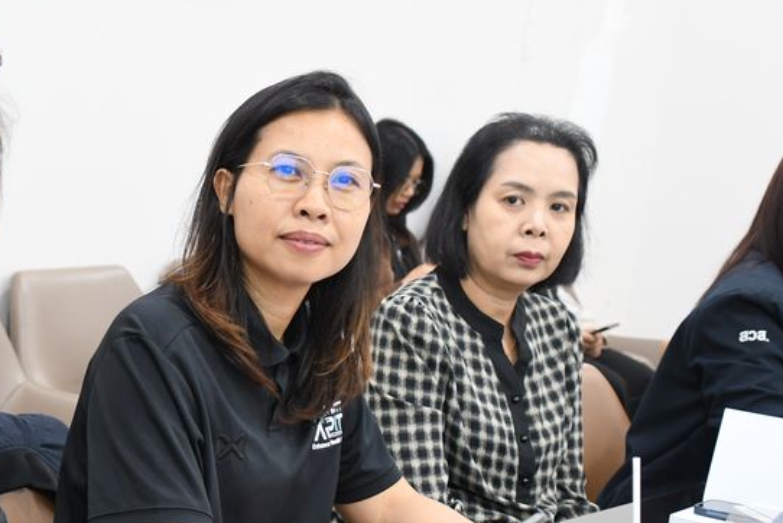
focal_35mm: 85
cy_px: 386
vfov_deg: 16.0
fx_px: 1850
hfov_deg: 23.3
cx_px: 77
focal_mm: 30
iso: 1250
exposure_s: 1/30
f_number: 4
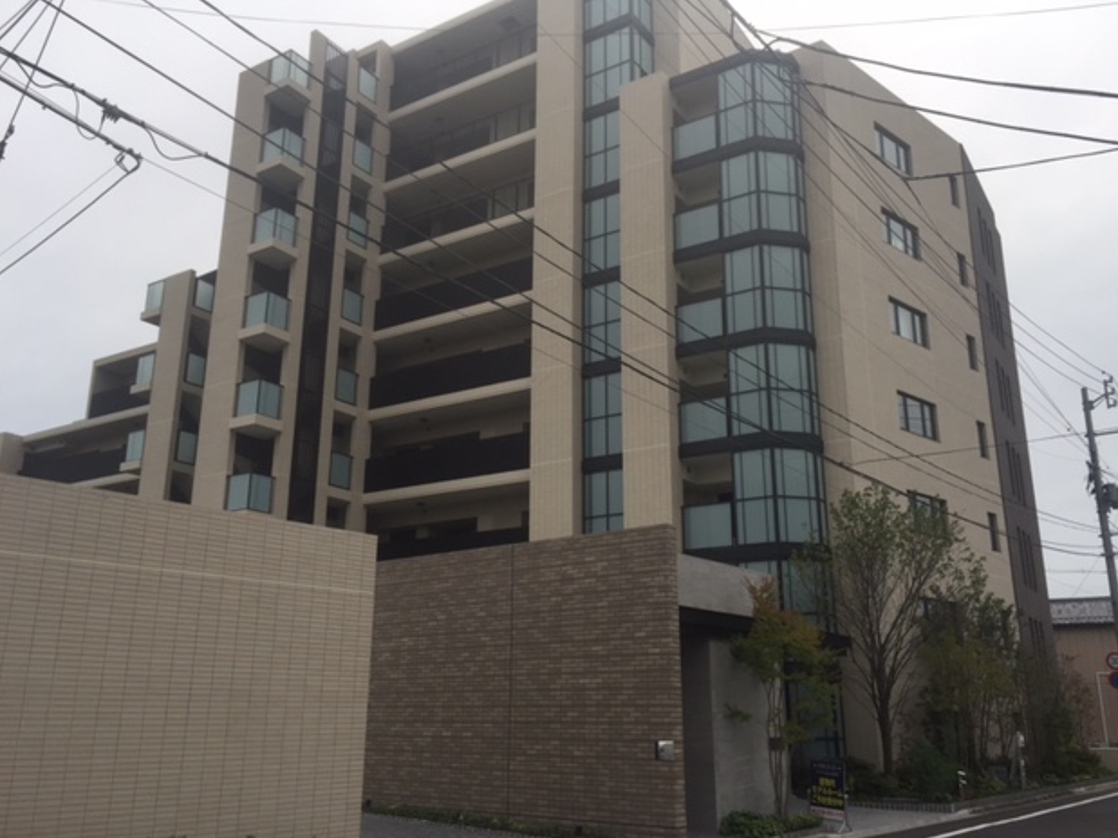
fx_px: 969
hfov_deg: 60.0
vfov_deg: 46.8
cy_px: 432
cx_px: 567
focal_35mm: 30
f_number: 2.2
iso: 32
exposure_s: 1/1883
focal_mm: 4.15
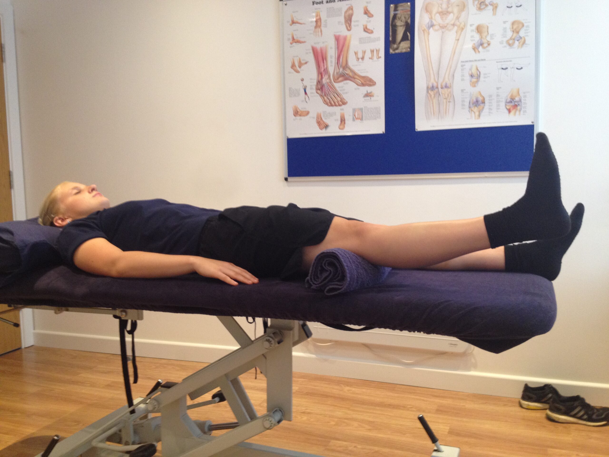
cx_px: 304
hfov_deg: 52.6
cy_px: 228
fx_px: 616
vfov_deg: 40.7
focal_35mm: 35
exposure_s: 1/20
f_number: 2.4
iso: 160
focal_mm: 4.28
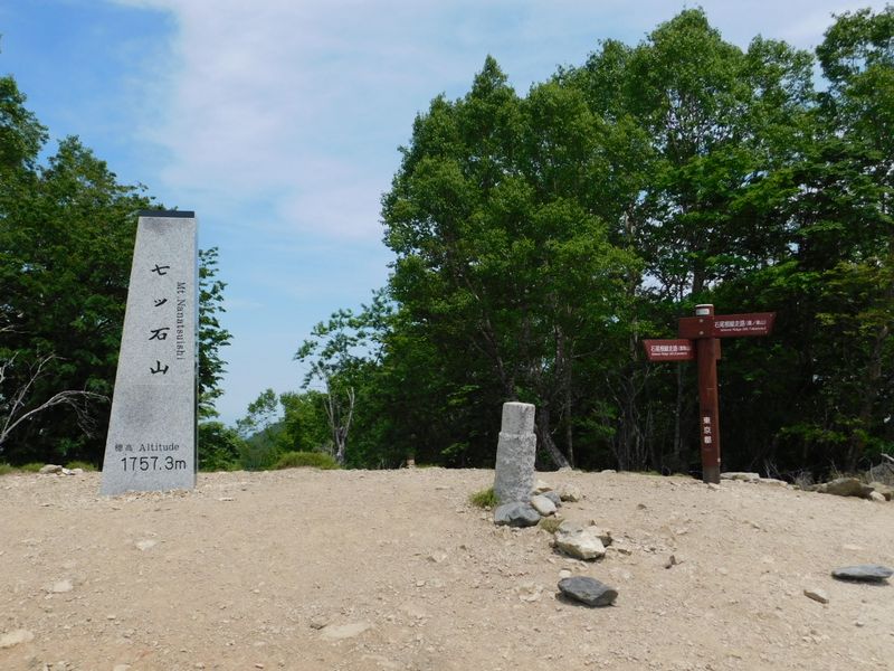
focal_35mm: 30
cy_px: 336
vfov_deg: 46.8
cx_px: 447
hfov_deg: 60.0
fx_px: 775
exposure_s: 1/500
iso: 125
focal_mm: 5.3
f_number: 6.4
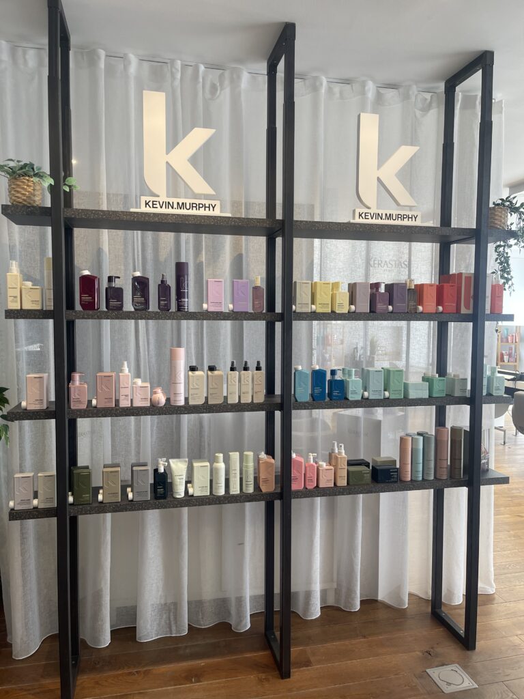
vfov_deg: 69.4
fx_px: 505
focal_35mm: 25
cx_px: 262
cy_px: 350
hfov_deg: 54.9
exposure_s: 1/100
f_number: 1.6
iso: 64
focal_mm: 5.1
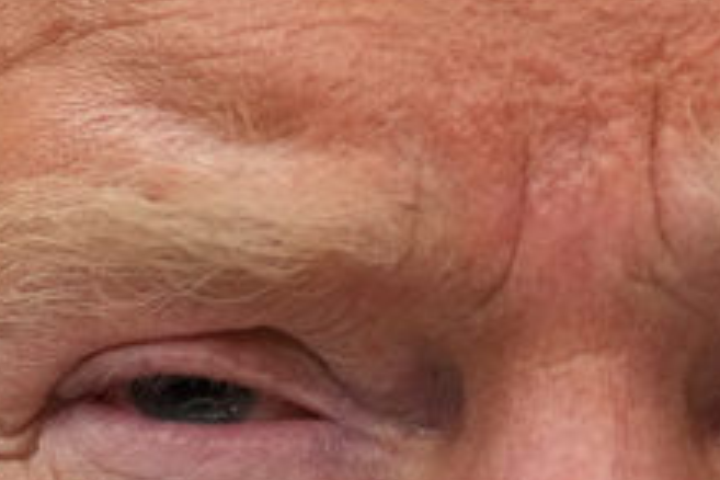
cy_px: 837
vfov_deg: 1.0
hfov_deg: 1.5
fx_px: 28058
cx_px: 792
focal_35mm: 1403
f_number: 2.8
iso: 4000
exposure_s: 1/200
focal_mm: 200
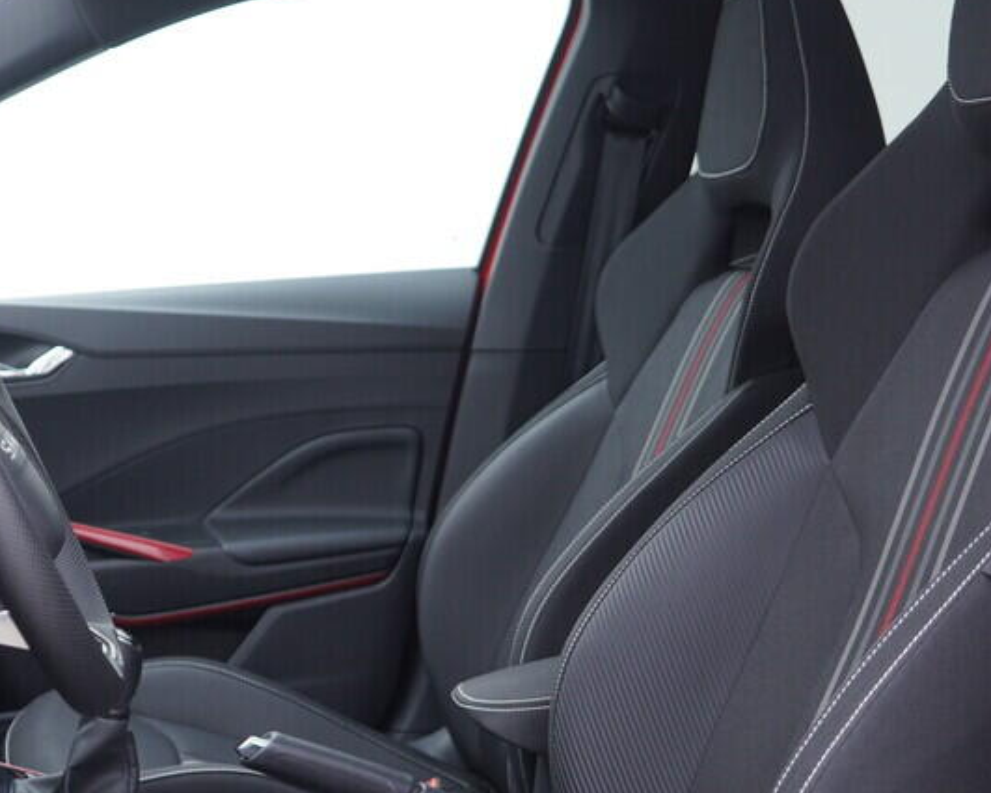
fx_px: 1907
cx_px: 222
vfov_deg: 23.3
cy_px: 580
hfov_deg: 28.6
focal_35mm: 65
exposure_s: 1/40
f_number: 2.8
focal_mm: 24
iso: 160
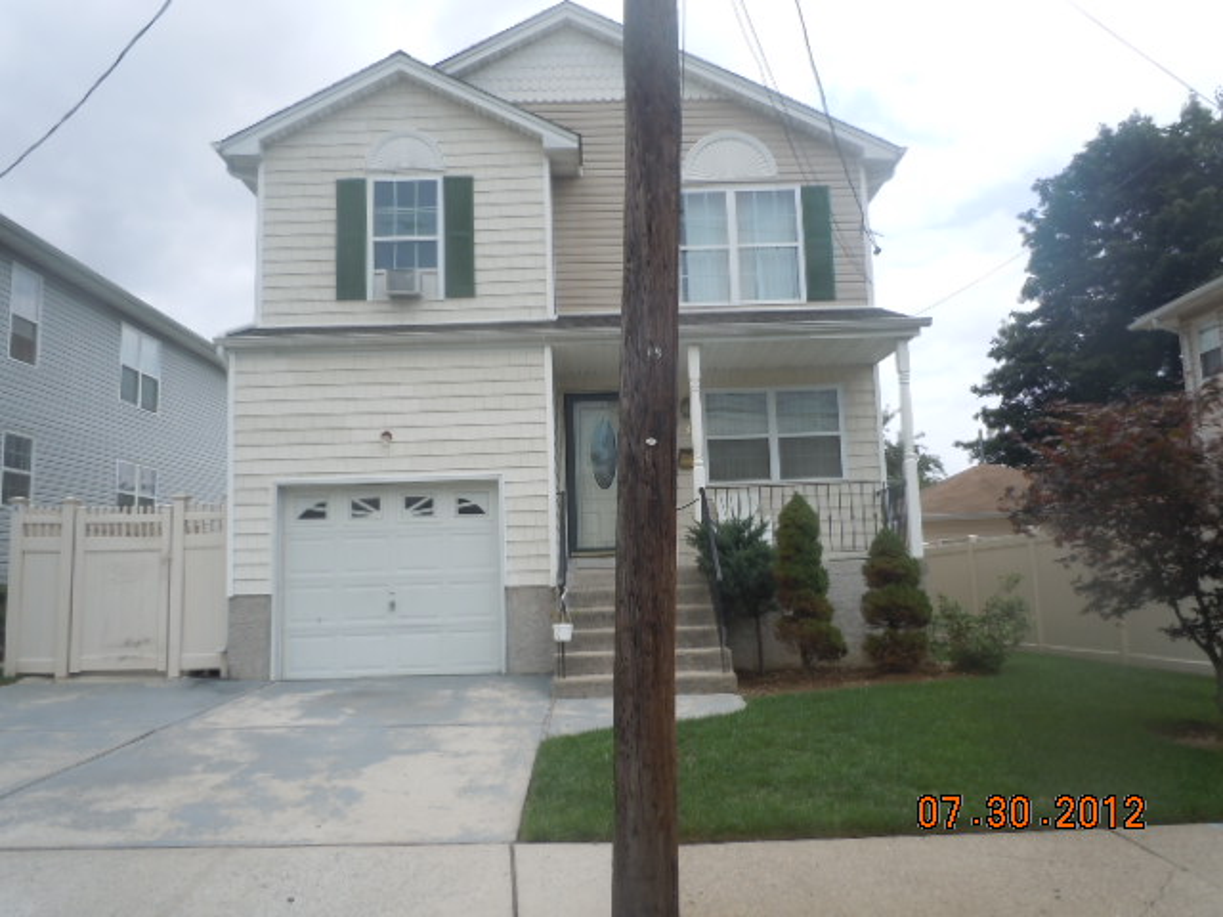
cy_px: 458
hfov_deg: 63.4
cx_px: 612
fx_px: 989
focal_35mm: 28
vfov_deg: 49.7
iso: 100
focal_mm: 5
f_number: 3.7
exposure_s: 1/640
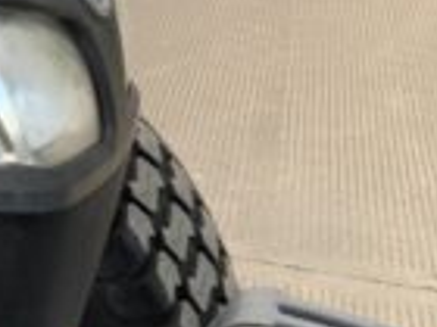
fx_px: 1679
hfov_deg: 12.9
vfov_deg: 11.1
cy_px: 65
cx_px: -446
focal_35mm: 133
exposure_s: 1/122
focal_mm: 3
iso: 40
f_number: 1.8
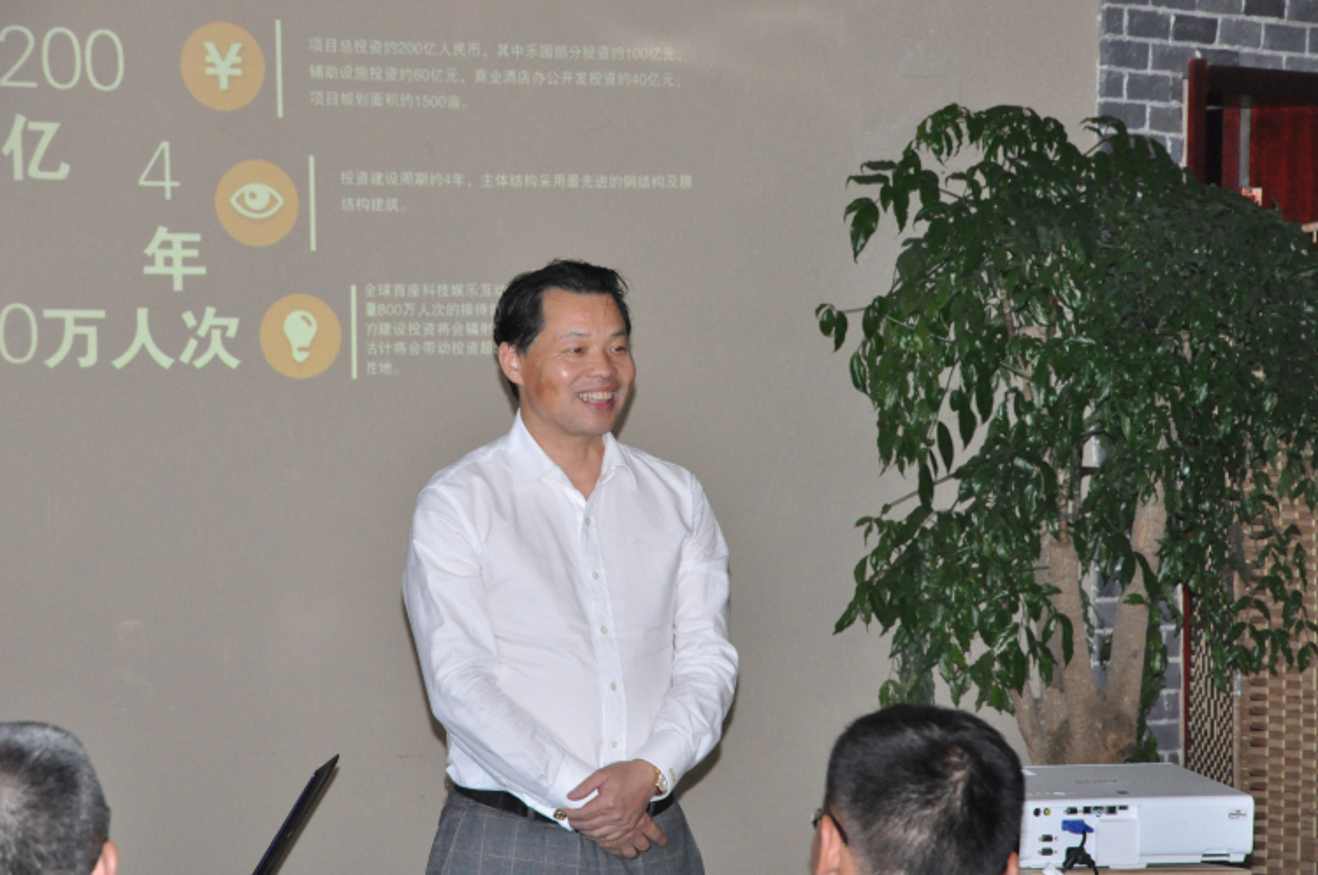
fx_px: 5759
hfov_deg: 13.1
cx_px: 659
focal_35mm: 158
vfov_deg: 8.7
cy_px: 438
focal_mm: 105
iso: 3200
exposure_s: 1/160
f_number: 10
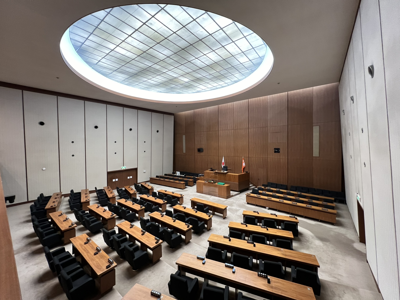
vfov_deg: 89.9
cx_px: 200
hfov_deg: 106.2
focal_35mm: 13
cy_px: 150
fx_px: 150
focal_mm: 1.57
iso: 200
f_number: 1.8
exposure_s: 1/60
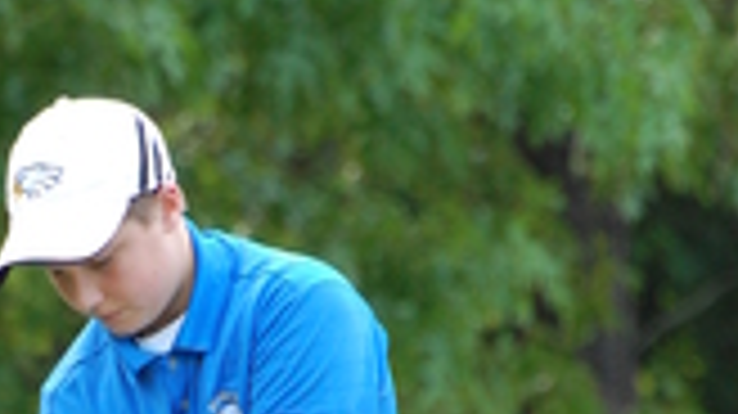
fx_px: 19732
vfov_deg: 1.2
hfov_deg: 2.1
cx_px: 142
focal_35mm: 1009
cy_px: 716
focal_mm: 220
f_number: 5.6
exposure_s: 1/320
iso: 800
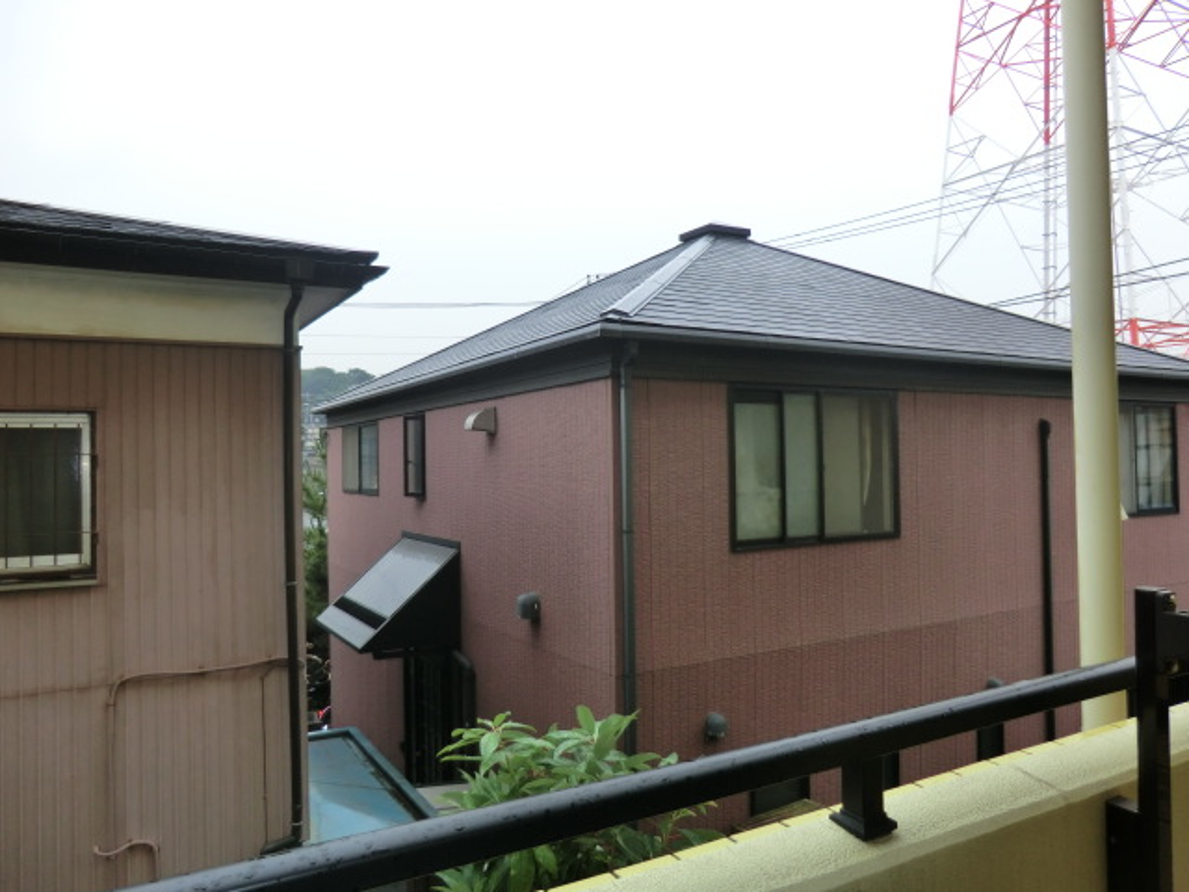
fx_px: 824
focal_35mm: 24
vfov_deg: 56.8
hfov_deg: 71.6
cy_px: 446
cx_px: 594
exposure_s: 1/160
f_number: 3.2
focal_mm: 4.3
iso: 80
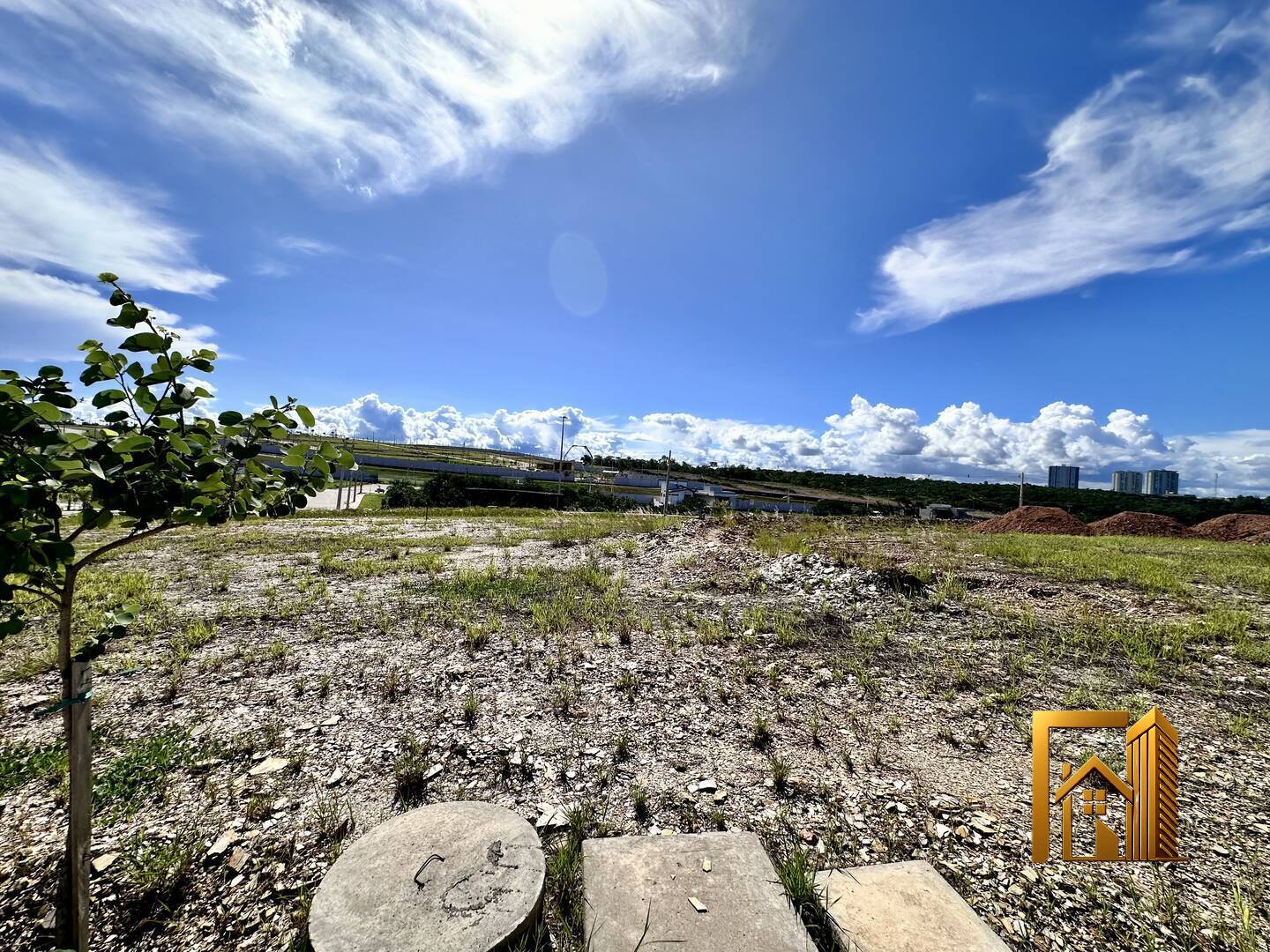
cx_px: 635
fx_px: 514
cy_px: 476
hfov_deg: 102.1
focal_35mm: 14
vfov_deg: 85.7
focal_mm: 2.22
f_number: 2.2
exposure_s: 1/4000
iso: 40
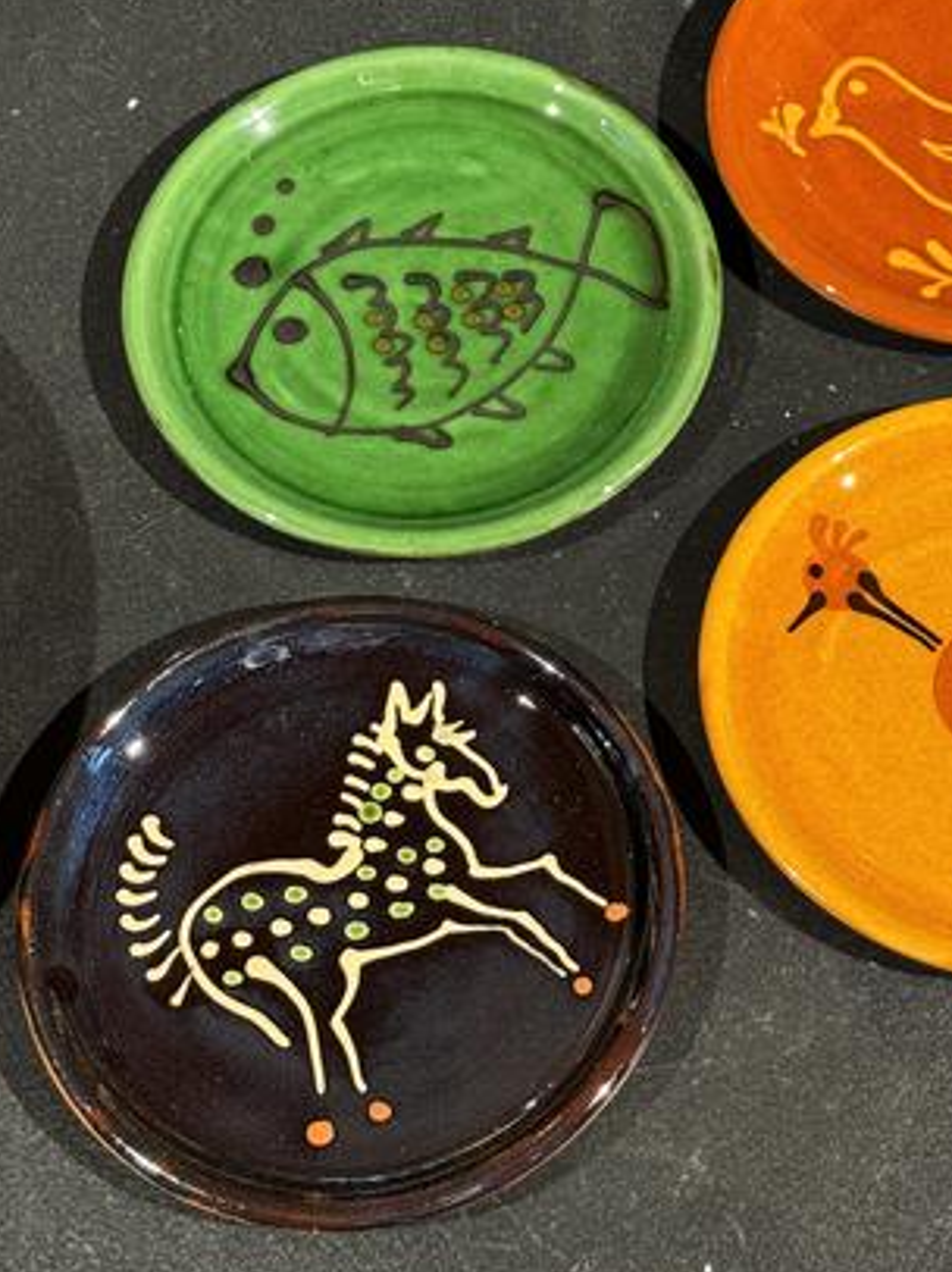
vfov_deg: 27.4
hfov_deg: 20.6
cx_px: 654
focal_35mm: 71
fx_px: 2606
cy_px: 545
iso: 200
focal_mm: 6.76
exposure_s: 1/33
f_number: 1.78
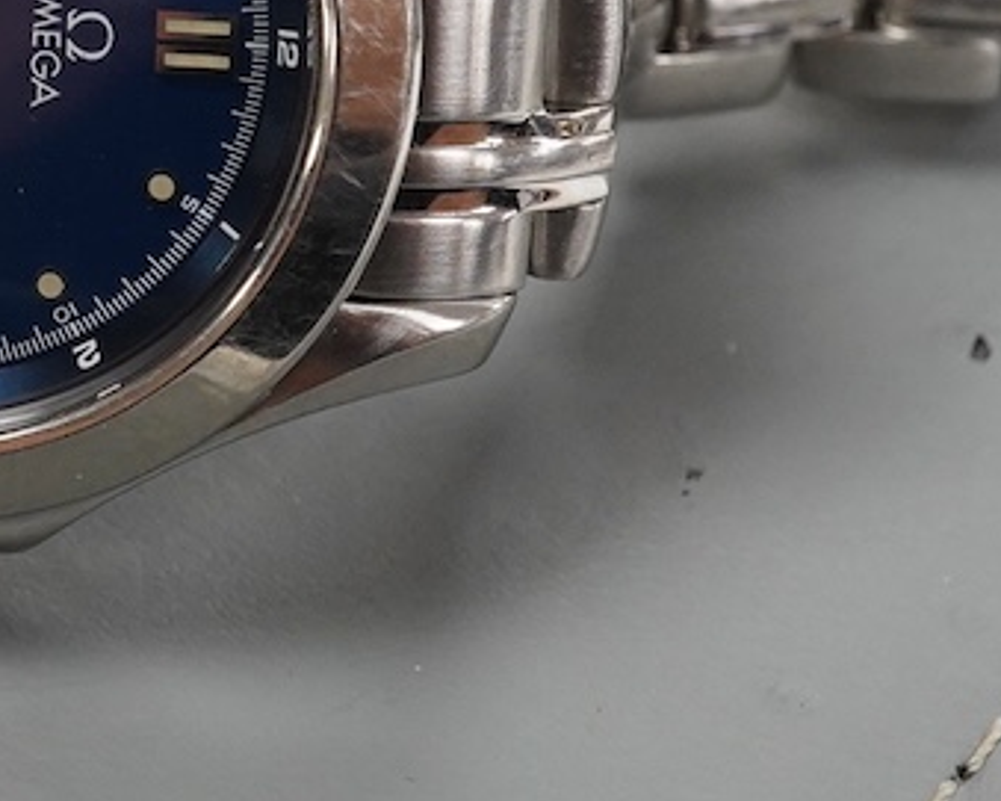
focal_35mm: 140
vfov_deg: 11.0
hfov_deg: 13.5
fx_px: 4146
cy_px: 95
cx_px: -117
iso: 2500
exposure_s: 1/100
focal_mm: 30
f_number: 14
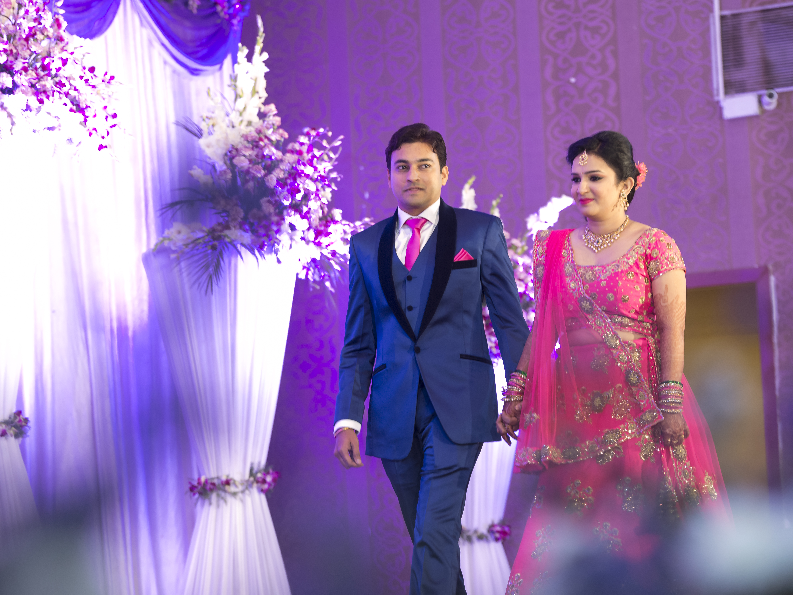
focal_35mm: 126
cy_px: 298
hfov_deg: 15.6
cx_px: 406
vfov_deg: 11.8
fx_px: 2887
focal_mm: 116
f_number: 4
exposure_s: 1/60
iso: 1600
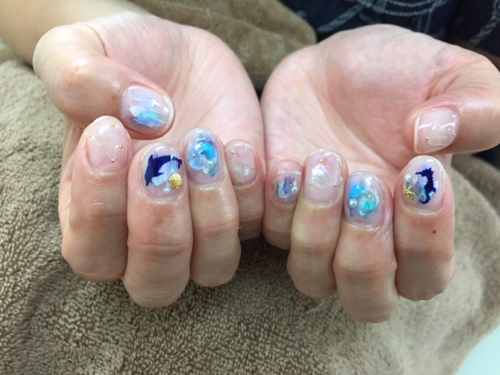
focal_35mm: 29
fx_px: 419
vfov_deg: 48.2
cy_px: 188
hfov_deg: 61.7
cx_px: 250
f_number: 2.2
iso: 64
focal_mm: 4.15
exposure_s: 1/33
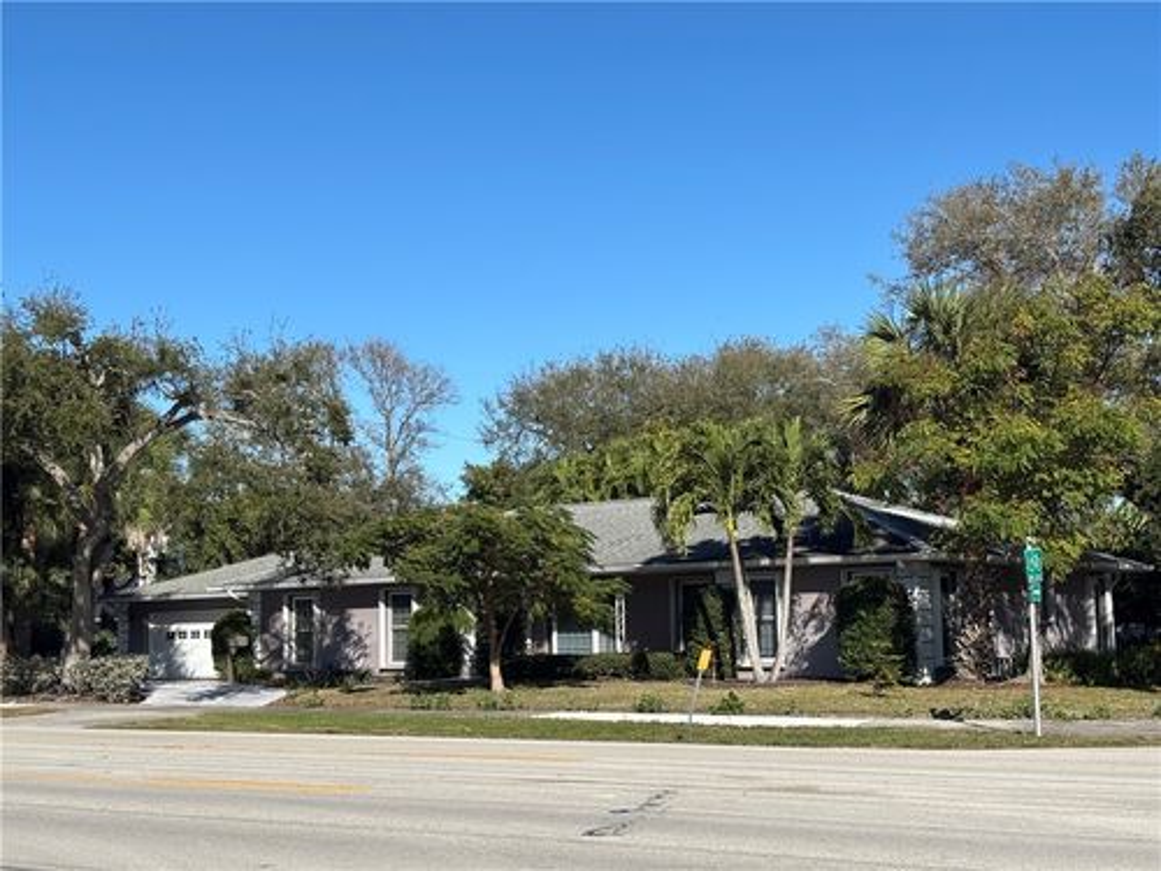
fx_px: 1744
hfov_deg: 36.8
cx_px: 580
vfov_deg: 28.0
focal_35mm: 52
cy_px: 436
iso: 32
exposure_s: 1/3413
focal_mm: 5.96
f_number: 1.6
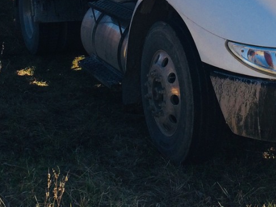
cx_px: 151
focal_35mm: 85
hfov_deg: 23.0
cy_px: -35
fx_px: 678
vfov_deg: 16.7
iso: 32
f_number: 2.2
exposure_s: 1/1642
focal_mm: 4.15
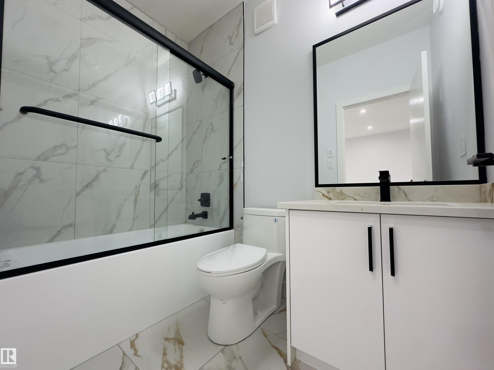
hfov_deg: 102.1
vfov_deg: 85.7
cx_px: 247
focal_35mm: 14
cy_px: 185
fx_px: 200
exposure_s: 1/120
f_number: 2.2
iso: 320
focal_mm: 2.22
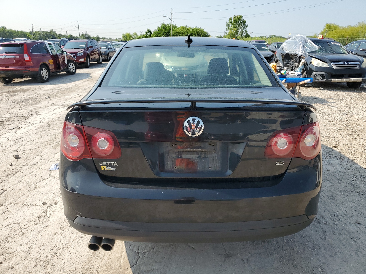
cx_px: 183
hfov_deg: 67.3
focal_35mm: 26
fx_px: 275
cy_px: 137
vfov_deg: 53.1
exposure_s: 1/2500
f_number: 1.5
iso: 50
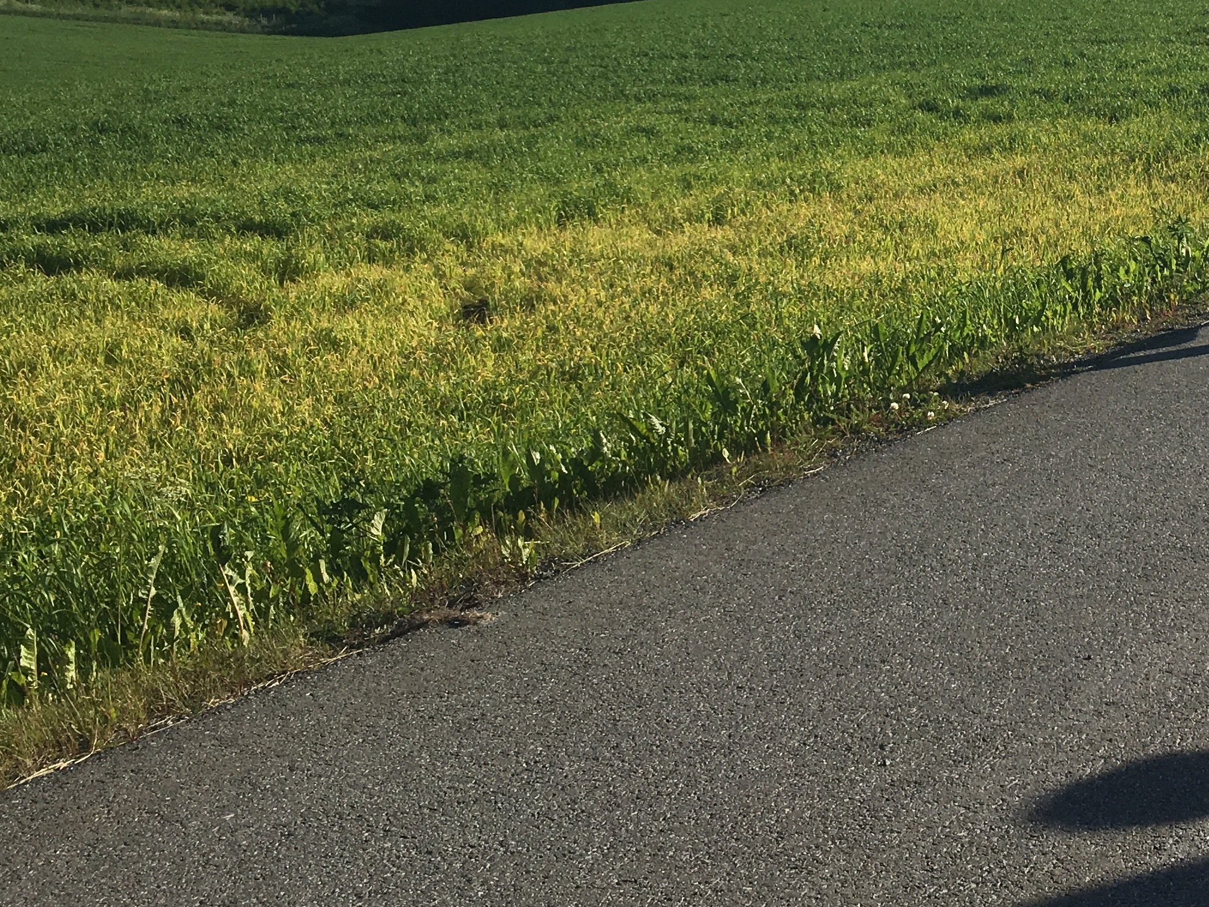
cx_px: 1051
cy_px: 121
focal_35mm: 58
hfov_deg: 31.9
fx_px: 2026
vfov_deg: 24.6
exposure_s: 1/1923
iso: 25
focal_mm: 4.15
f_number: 2.2
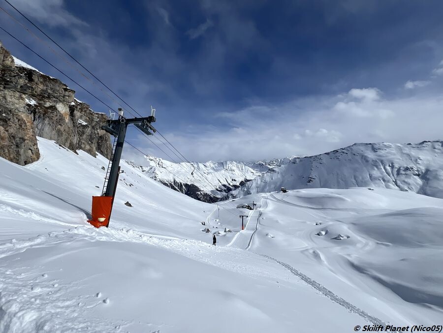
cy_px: 166
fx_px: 166
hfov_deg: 106.2
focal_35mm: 13
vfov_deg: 89.9
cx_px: 222
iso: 25
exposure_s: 1/6944
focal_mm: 1.57
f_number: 1.8
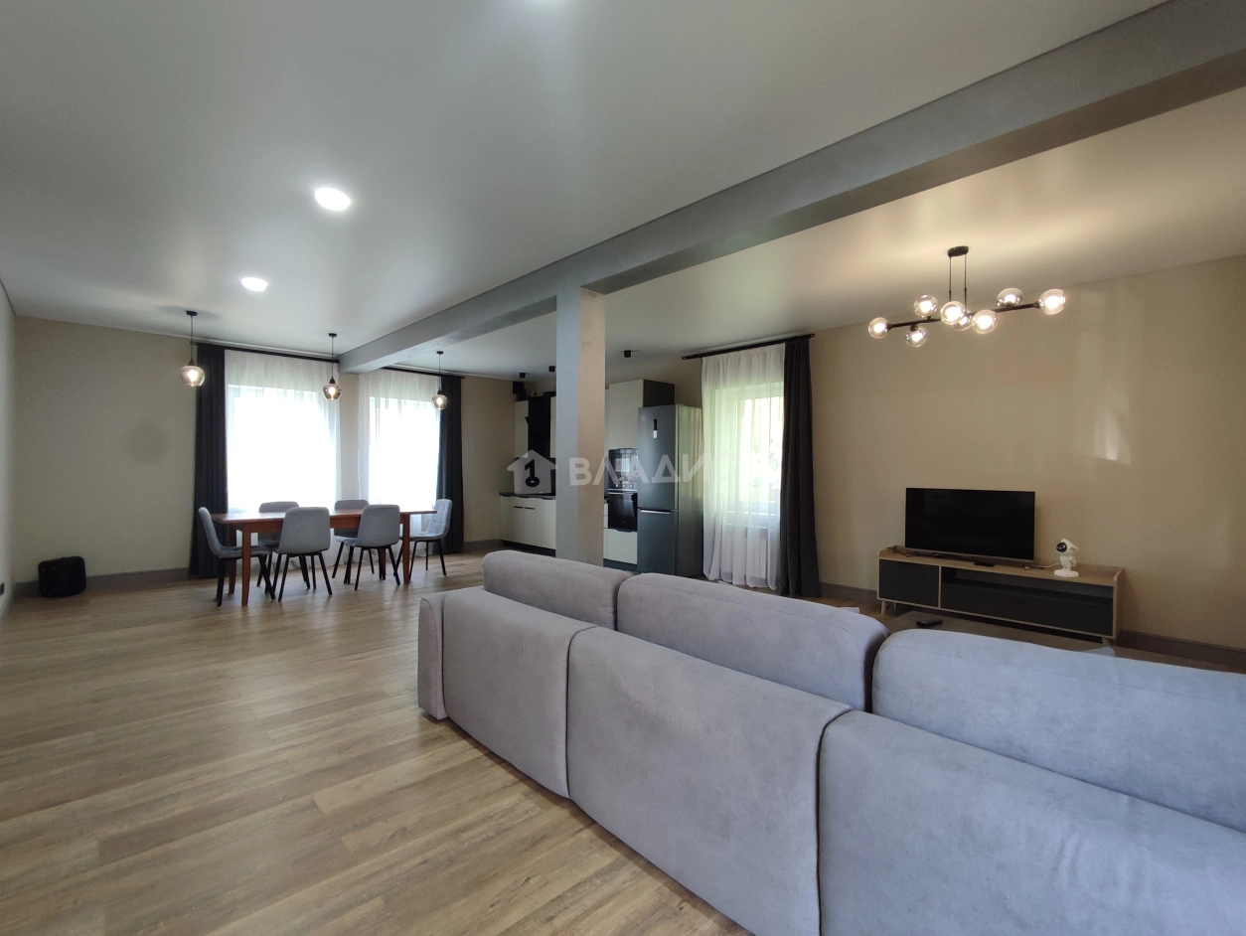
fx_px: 576
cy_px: 468
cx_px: 623
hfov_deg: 94.5
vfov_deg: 78.2
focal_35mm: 16
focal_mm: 1.65
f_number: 2.2
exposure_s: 1/60
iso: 200
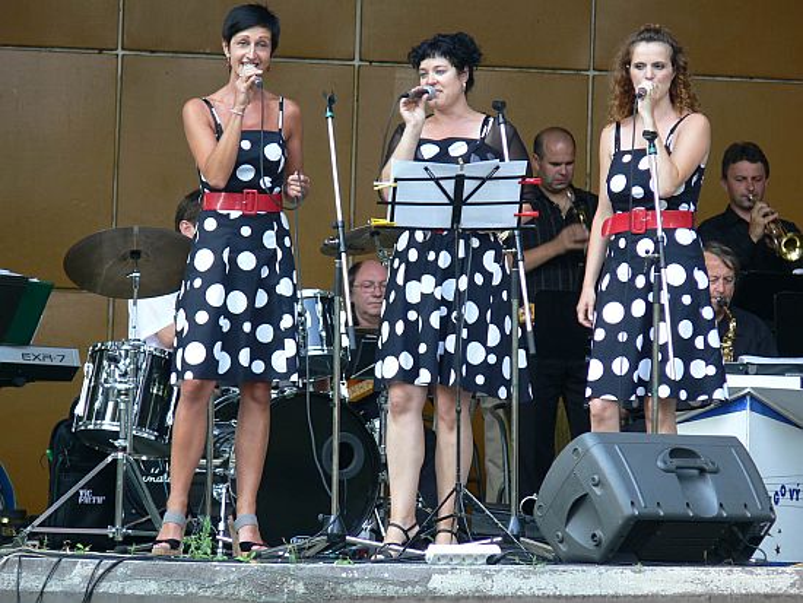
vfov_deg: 5.2
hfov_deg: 6.9
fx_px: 6637
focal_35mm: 286
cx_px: 402
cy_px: 302
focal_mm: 60.5
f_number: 3.6
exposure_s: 1/50
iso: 80
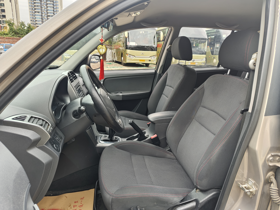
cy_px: 105
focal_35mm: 23
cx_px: 140
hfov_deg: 73.9
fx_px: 186
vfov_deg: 58.9
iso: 115
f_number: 1.88
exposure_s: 1/100
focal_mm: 5.56
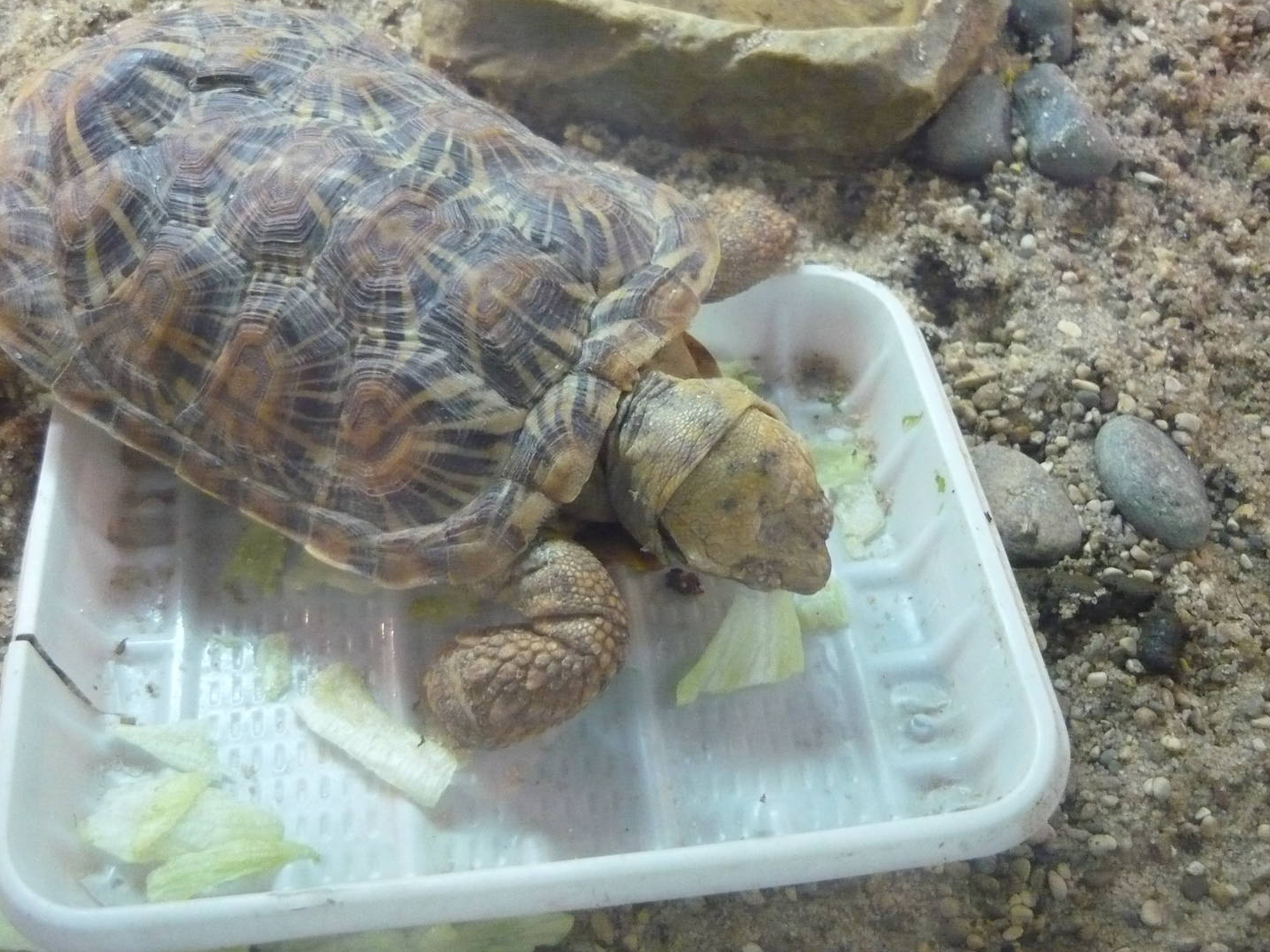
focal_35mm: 37
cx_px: 568
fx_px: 1357
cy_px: 450
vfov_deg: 38.6
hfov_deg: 50.1
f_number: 2.8
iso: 800
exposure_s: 1/40
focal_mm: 5.5
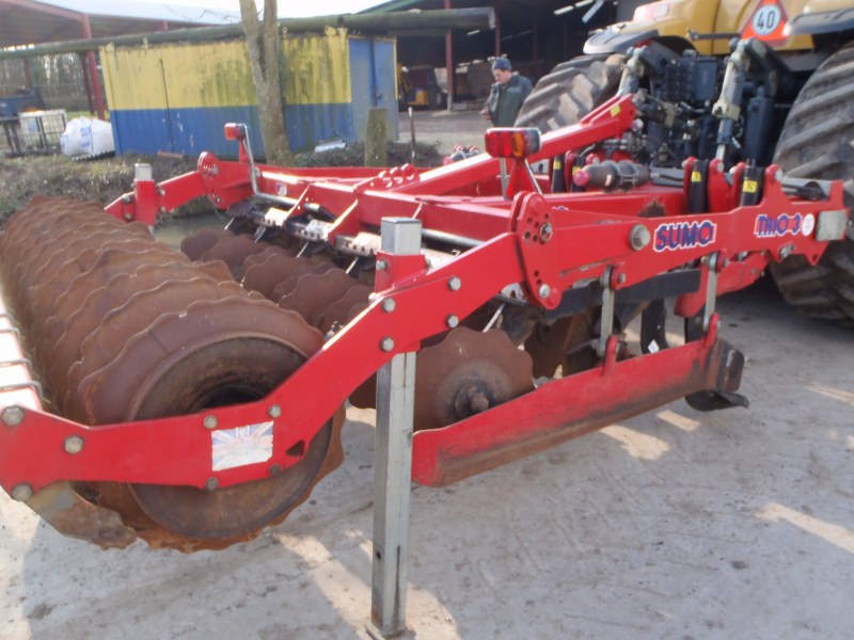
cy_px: 320
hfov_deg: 63.4
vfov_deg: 49.7
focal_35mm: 28
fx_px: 691
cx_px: 427
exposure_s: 1/60
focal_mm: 5
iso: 64
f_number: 4.5
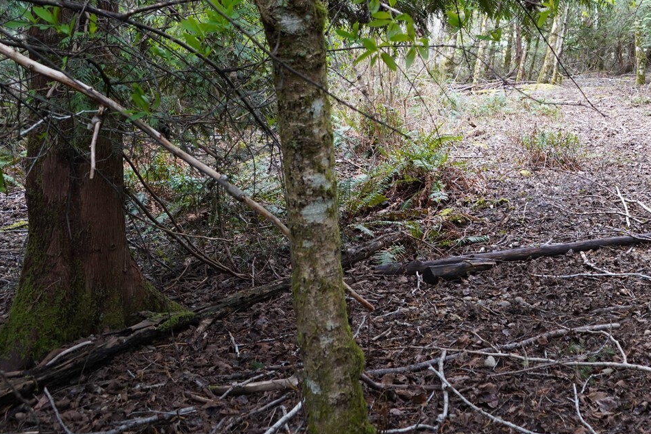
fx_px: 904
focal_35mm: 50
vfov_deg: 26.6
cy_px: 110
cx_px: 556
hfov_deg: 37.6
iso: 1250
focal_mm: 28
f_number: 4
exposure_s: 1/160
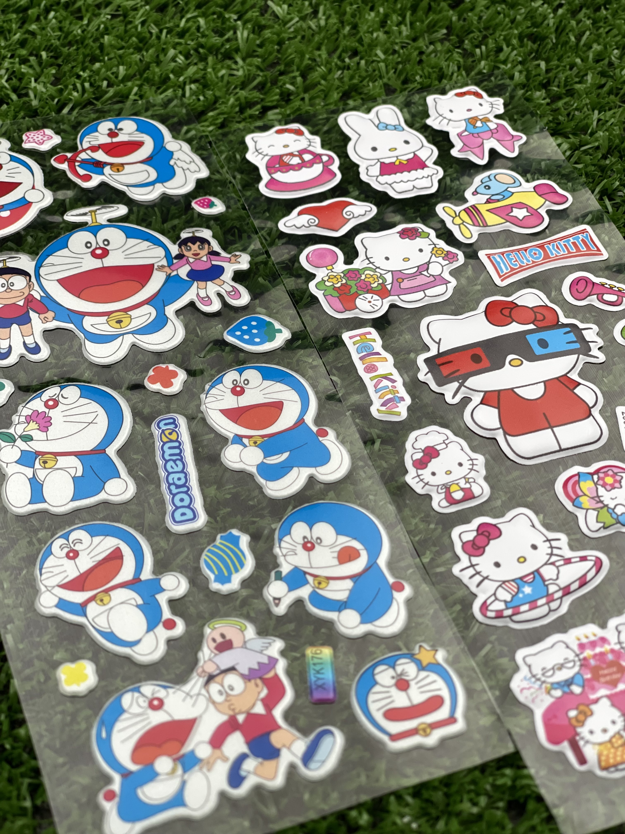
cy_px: 417
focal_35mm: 64
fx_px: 1541
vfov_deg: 30.3
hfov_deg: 22.9
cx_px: 312
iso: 80
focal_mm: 7.5
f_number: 2.2
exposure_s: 1/100
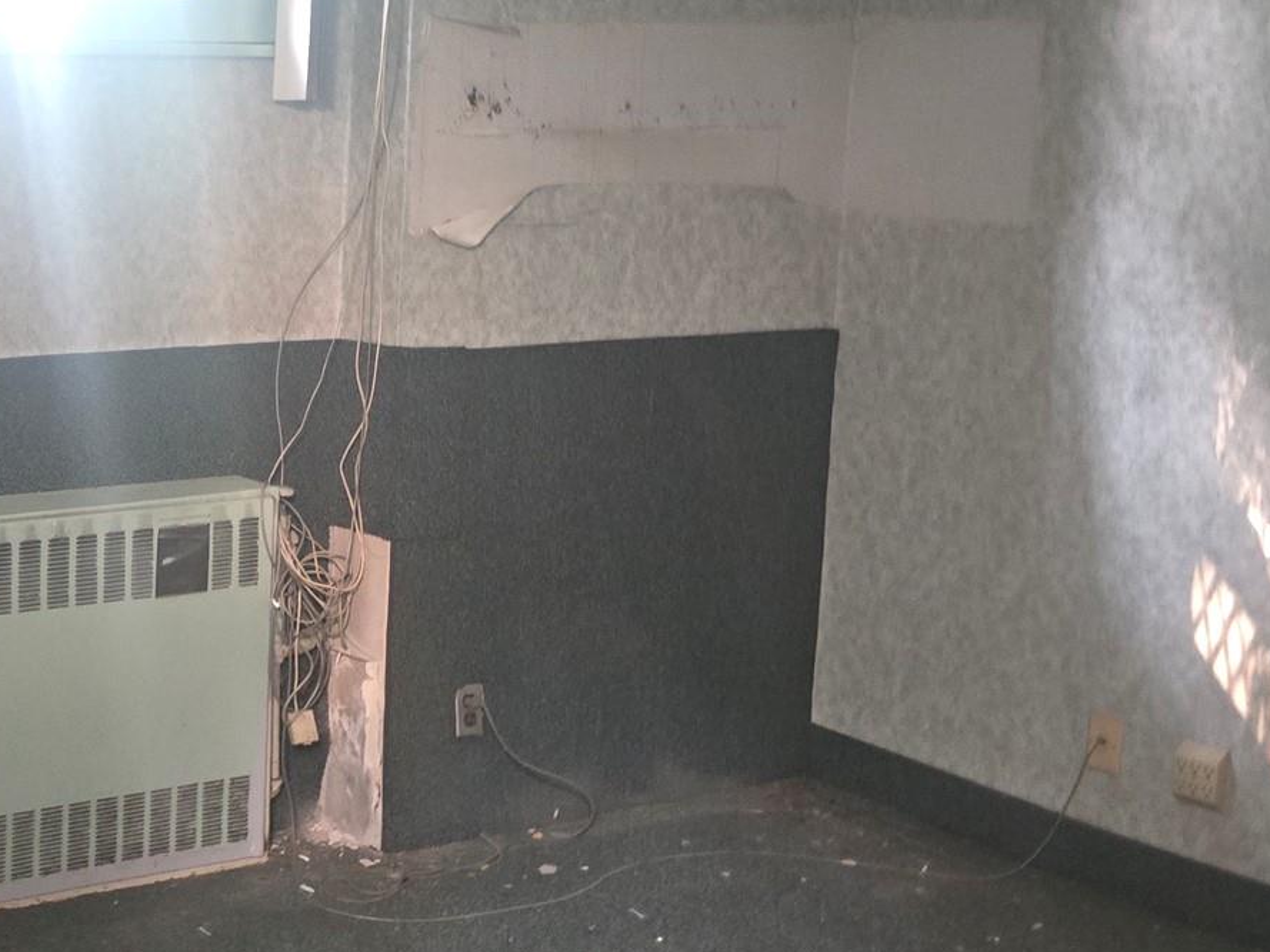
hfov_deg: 32.1
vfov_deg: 27.5
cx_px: -109
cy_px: 445
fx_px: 1945
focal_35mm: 53
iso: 1000
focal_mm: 6.3
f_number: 1.7
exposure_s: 1/10.5
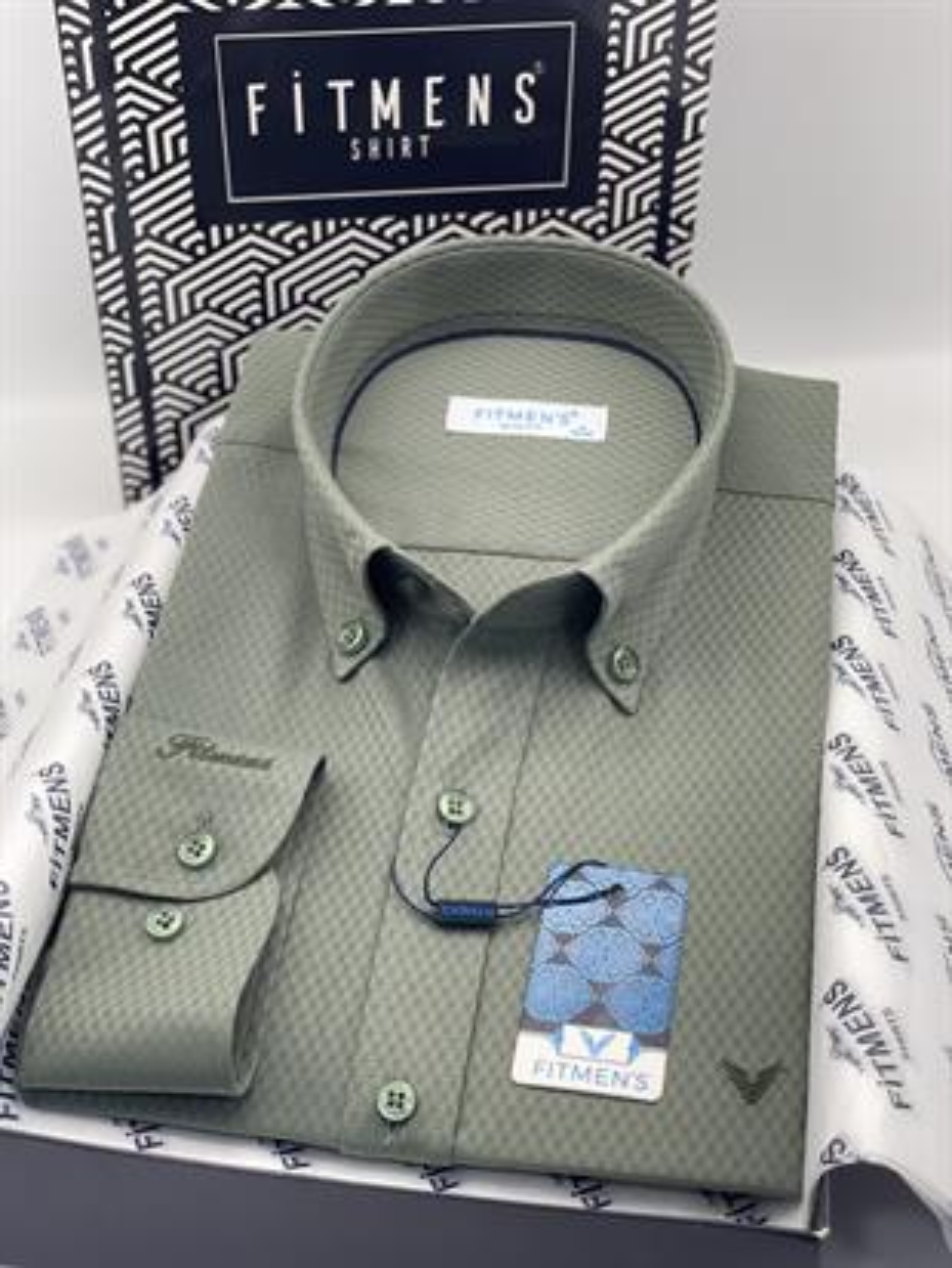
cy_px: 634
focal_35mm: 52
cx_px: 476
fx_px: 1906
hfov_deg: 28.0
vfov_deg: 36.8
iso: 50
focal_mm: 6
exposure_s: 1/122
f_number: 2
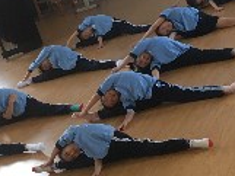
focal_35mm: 117
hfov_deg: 16.8
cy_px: 146
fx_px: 795
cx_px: 72
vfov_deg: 12.6
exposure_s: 1/33
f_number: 2.2
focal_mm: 4.15
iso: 80
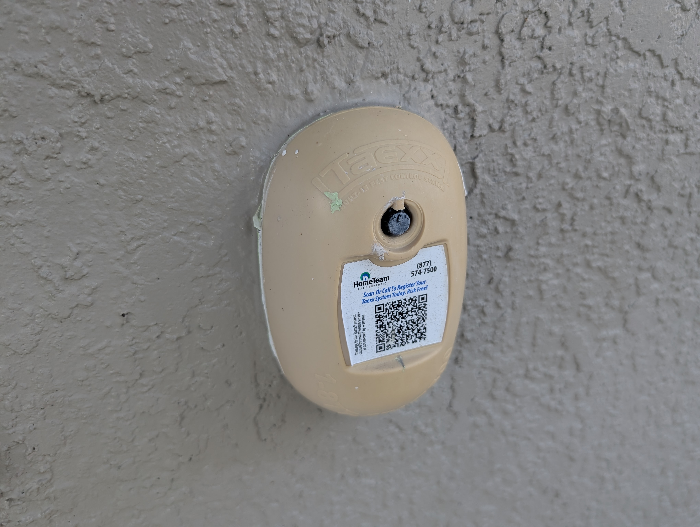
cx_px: 350
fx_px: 486
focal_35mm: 24
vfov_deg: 56.9
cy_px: 264
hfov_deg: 71.5
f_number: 1.68
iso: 51
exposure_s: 1/191
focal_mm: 6.9
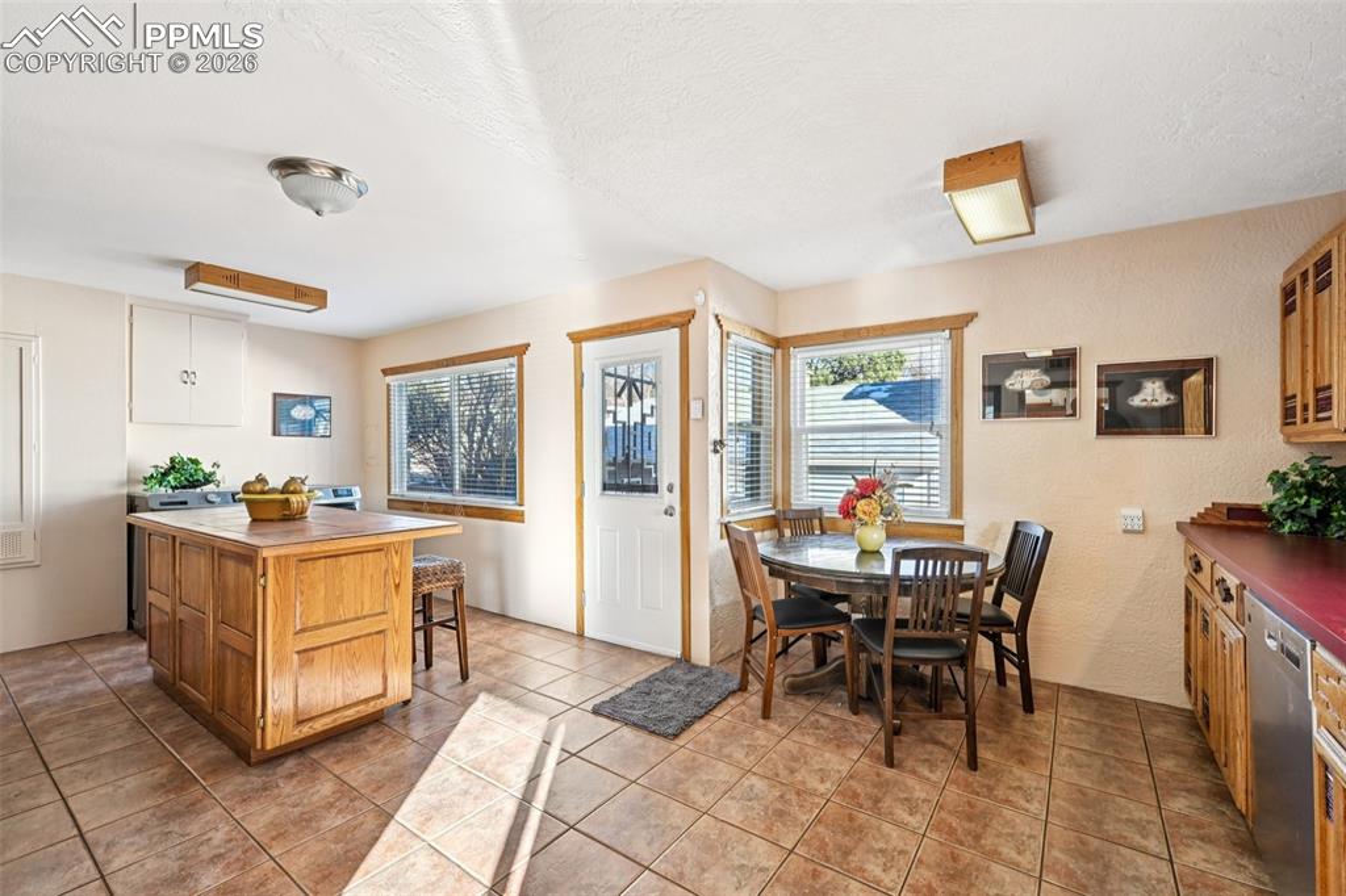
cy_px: 448
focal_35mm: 16
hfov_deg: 98.6
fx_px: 579
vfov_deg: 75.5
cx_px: 673
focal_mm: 15.5
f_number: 11
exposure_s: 1/10
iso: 400
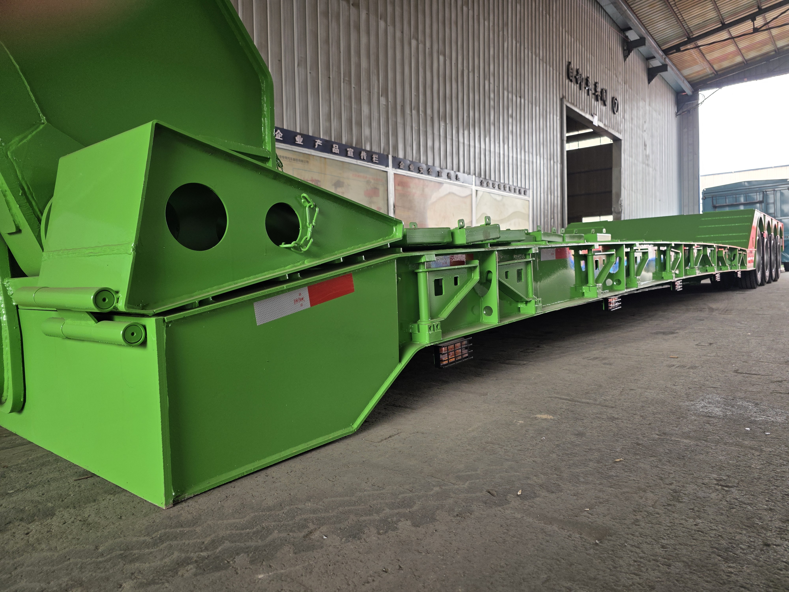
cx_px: 394
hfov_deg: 73.9
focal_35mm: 23
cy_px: 296
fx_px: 524
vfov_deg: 58.9
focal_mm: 6.3
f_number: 1.7
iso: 80
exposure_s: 1/180
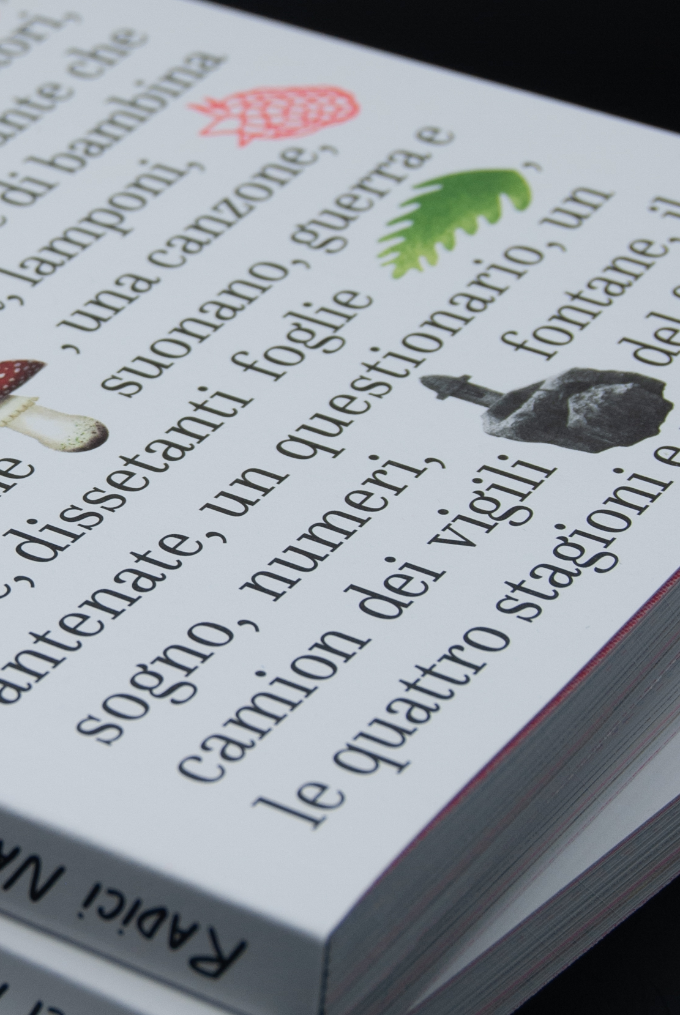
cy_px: 463
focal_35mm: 140
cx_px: -1
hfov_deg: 9.8
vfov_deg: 14.6
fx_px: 3954
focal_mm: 40
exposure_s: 1/200
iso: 100
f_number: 7.1
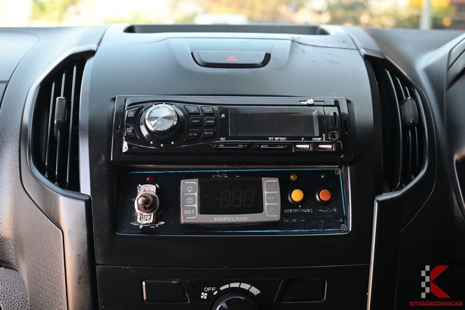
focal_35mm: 38
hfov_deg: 50.7
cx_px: 232
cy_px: 155
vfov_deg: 35.1
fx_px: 491
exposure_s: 1/30
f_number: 5.6
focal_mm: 38
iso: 200
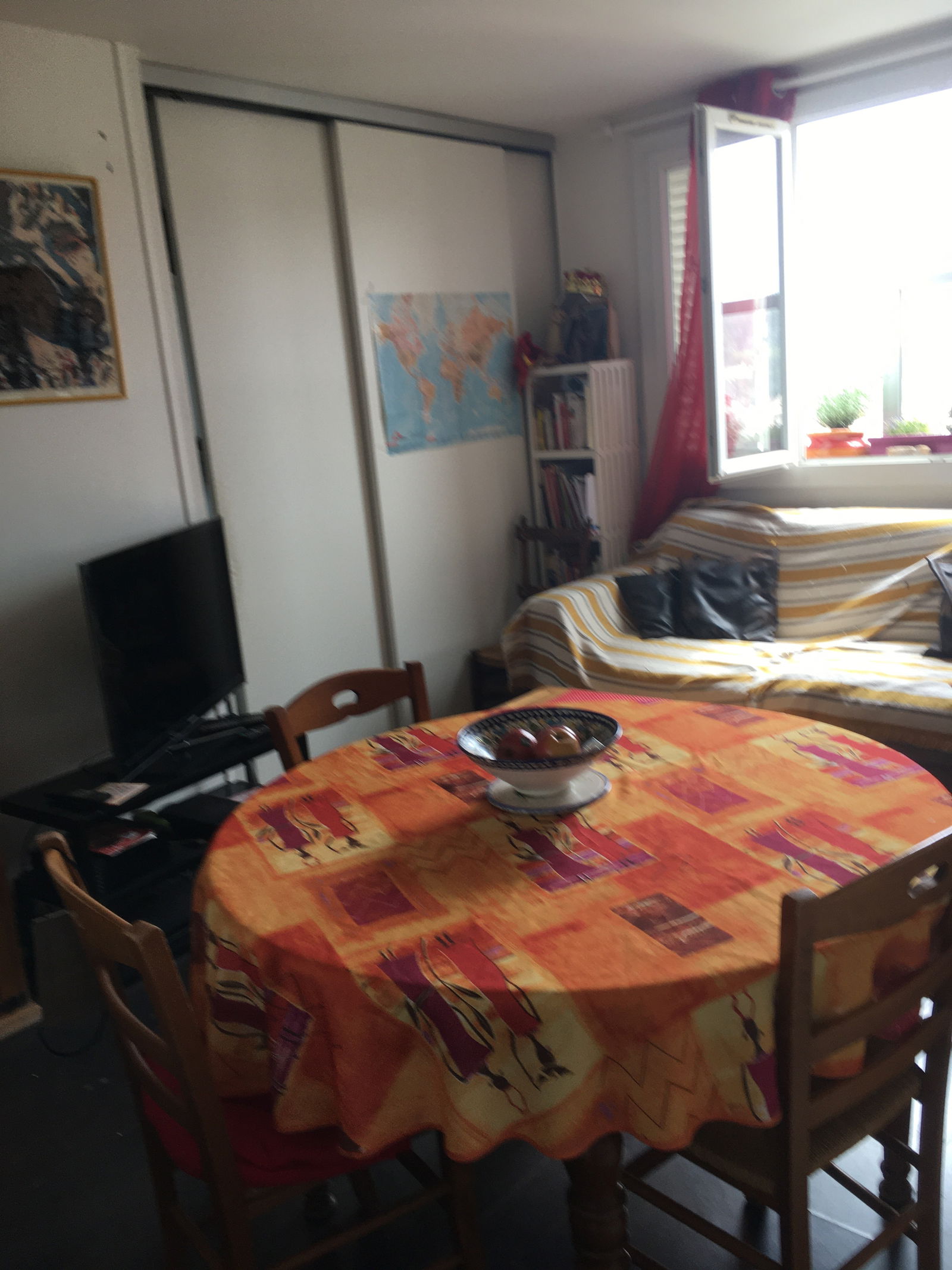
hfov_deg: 48.2
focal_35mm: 29
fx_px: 1063
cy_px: 635
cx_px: 476
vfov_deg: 61.7
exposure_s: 1/50
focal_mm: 4.15
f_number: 2.2
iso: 32
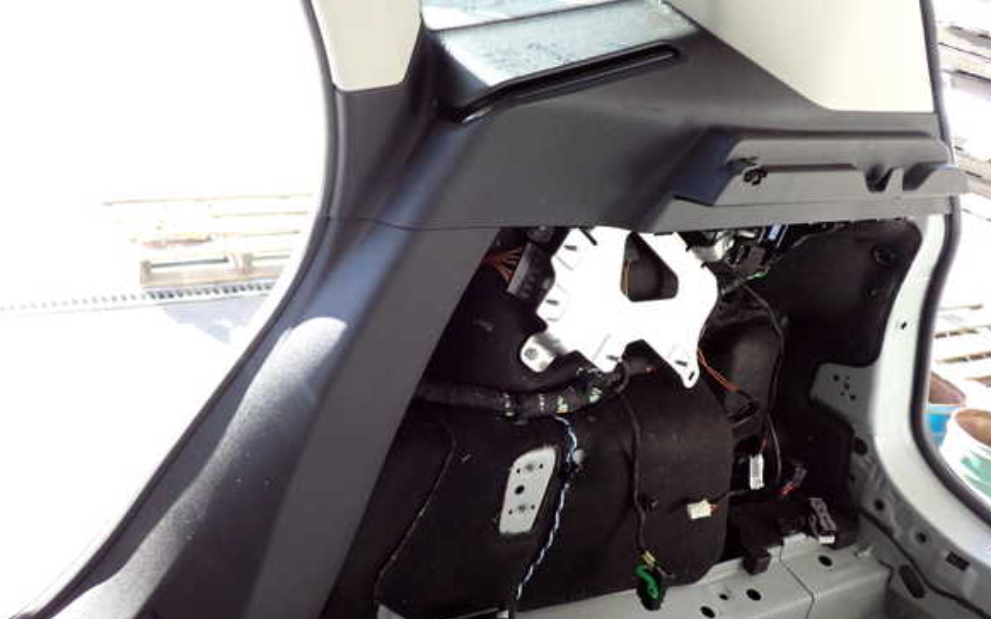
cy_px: 329
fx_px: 945
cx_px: 488
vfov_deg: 36.3
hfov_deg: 55.3
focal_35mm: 35
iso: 250
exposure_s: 1/125
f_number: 2.4
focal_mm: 5.79
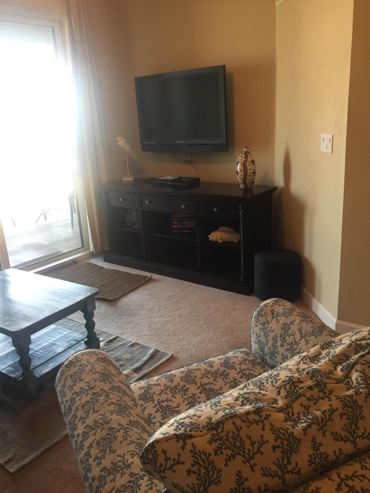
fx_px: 413
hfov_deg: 48.2
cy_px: 246
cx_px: 185
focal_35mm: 29
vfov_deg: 61.7
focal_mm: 4.15
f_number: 2.2
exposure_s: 1/30
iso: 80
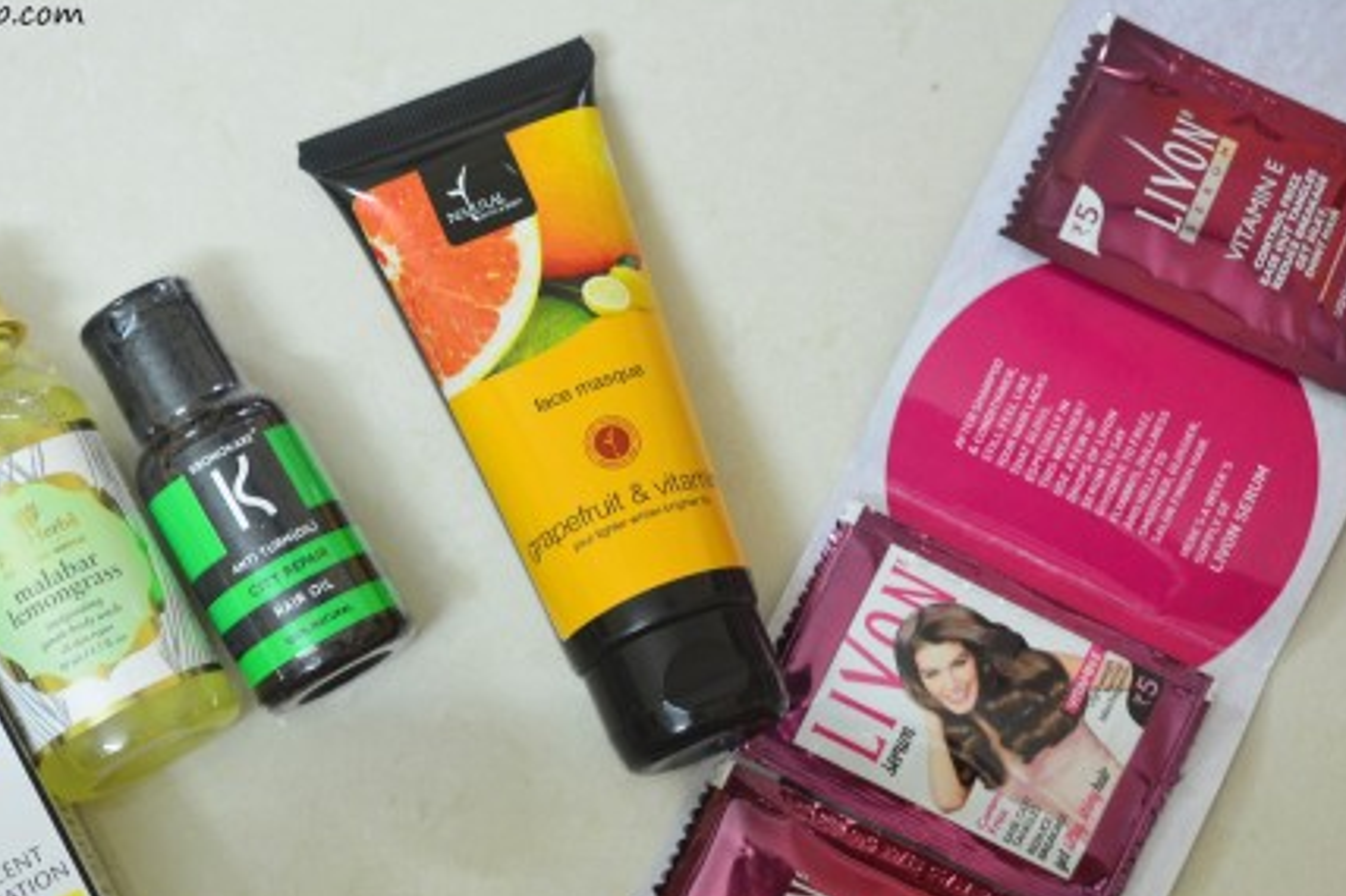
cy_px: 613
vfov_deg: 14.4
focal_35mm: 95
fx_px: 3539
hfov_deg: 21.5
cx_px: 588
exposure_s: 1/6
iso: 1000
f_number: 5.6
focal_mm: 45
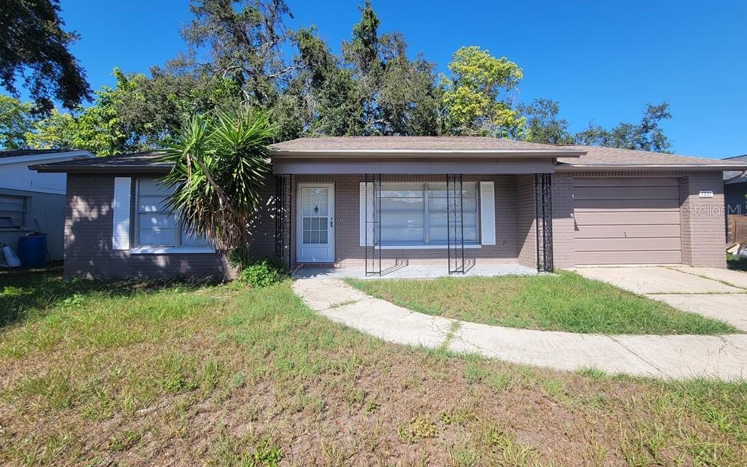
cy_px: 209
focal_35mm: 14
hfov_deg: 105.3
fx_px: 285
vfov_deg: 78.4
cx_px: 377
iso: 50
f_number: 2.2
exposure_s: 1/1145
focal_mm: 2.2
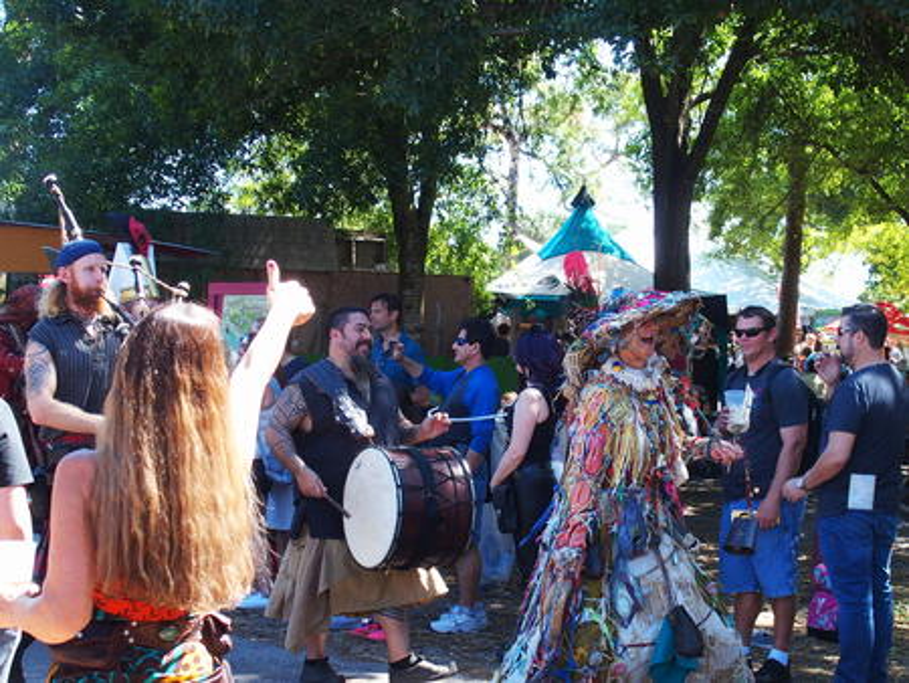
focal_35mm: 62
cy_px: 342
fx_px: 1629
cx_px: 454
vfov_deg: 23.7
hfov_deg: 31.2
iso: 100
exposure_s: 1/160
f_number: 3.5
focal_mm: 13.2
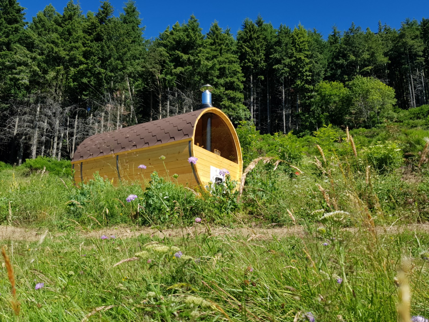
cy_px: 161
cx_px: 214
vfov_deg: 53.1
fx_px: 322
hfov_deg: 67.3
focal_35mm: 26
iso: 40
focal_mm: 4.2
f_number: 1.7
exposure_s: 1/1532
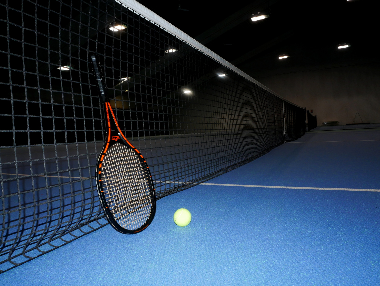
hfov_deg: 71.6
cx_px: 190
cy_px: 143
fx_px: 264
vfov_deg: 56.9
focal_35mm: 24
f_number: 8
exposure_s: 1/60
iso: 800
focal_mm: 12
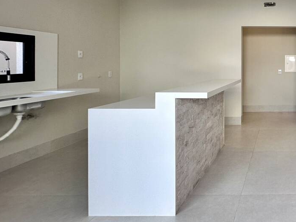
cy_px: 63
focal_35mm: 29
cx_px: 282
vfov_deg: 46.9
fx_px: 248
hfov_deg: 51.9
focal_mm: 2.22
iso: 64
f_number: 2.2
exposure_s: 1/120
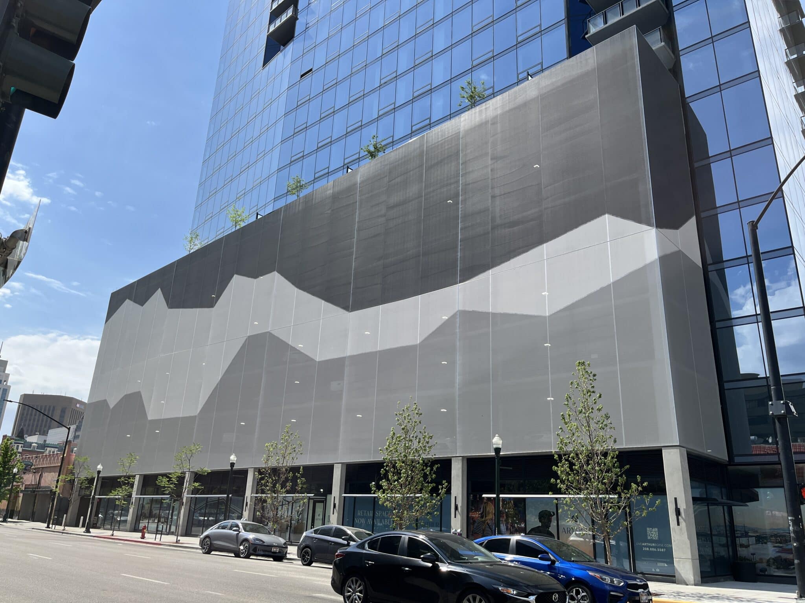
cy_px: 302
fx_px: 605
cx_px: 402
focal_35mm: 26
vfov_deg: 53.1
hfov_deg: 67.3
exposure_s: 1/2632
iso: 50
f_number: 1.6
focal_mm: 5.1
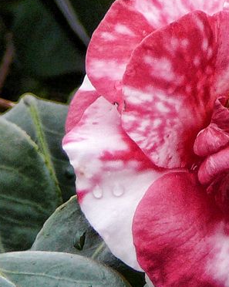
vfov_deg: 3.3
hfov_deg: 2.6
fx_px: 5039
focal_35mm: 594
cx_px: 241
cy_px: 161
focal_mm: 26.3
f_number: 4
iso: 100
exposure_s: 1/40
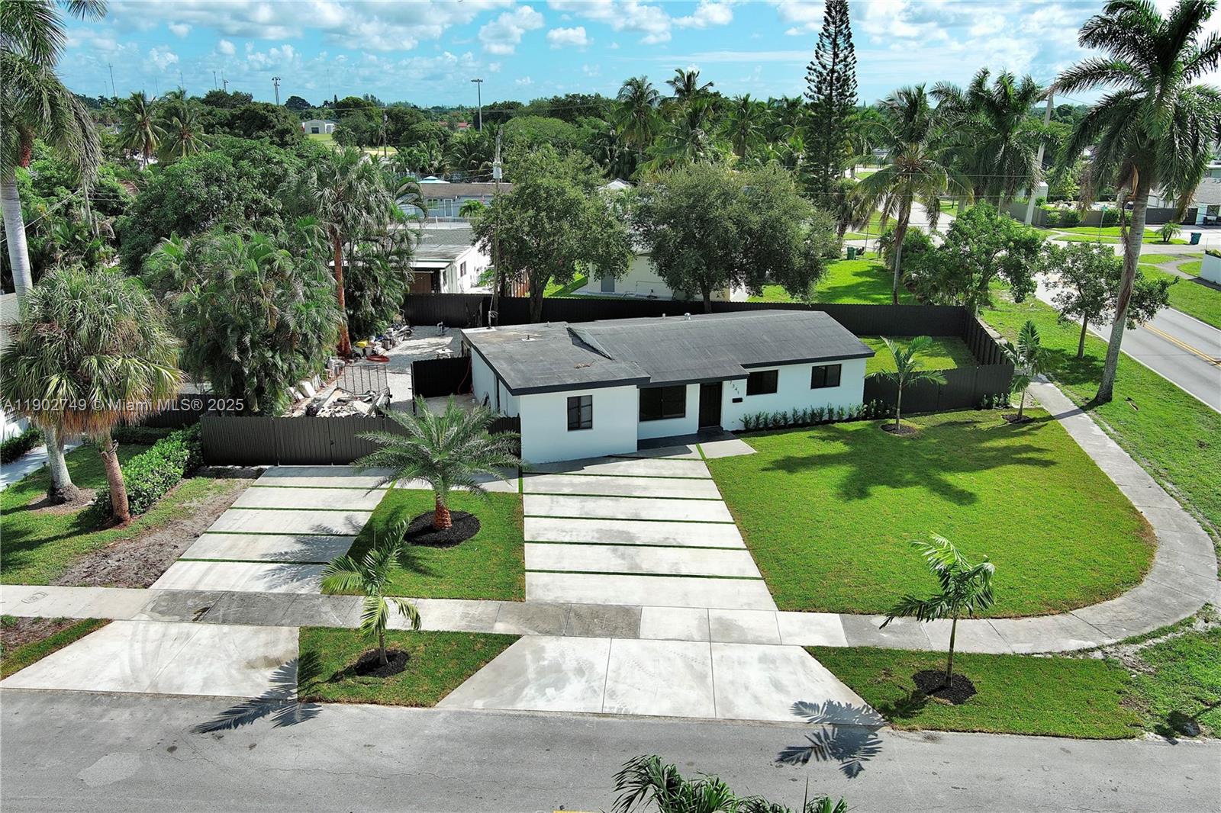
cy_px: 406
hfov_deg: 63.7
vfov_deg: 44.9
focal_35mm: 29
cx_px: 610
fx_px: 983
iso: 101
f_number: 2.8
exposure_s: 1/1534
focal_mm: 10.57
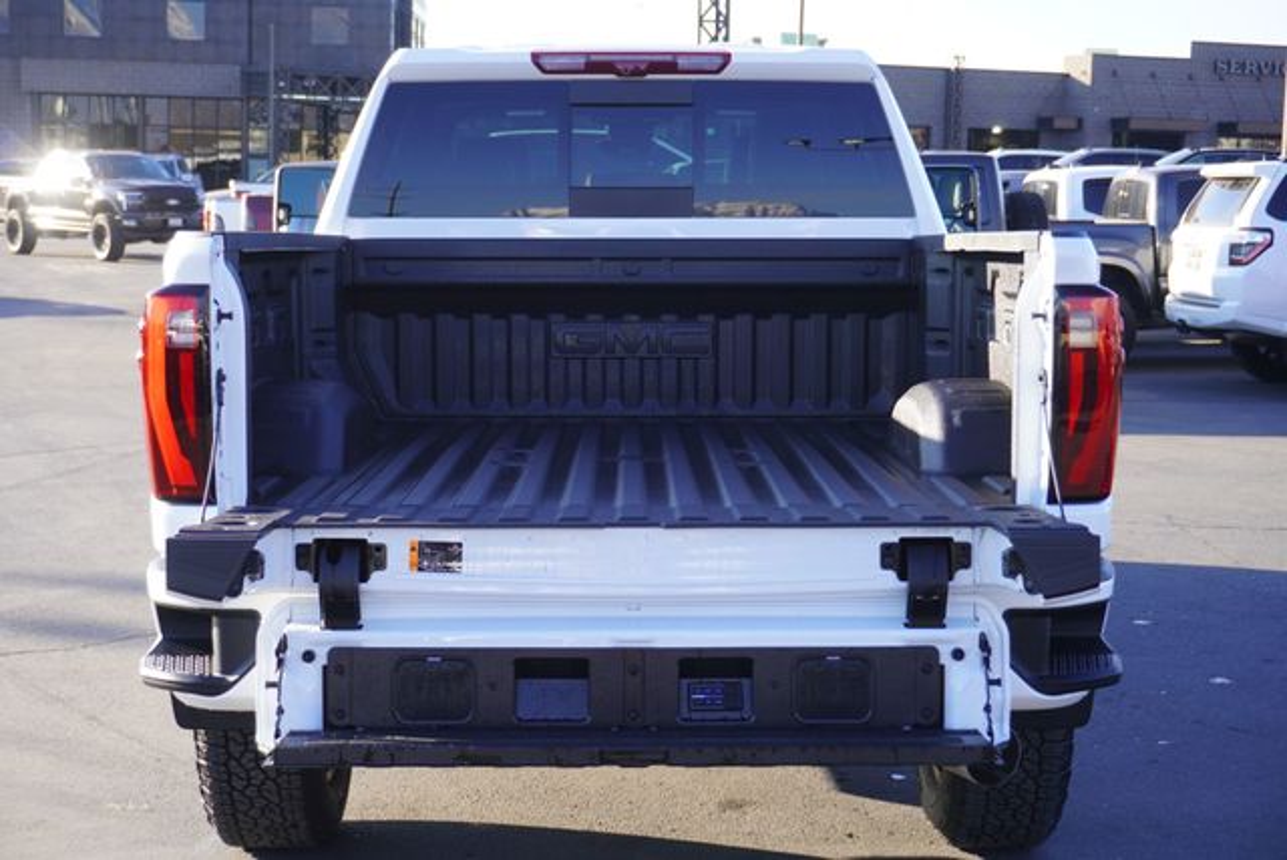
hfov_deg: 34.2
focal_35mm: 58
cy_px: 430
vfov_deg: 23.2
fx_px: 2093
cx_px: 644
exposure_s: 1/100
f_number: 5.6
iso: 100
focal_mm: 39
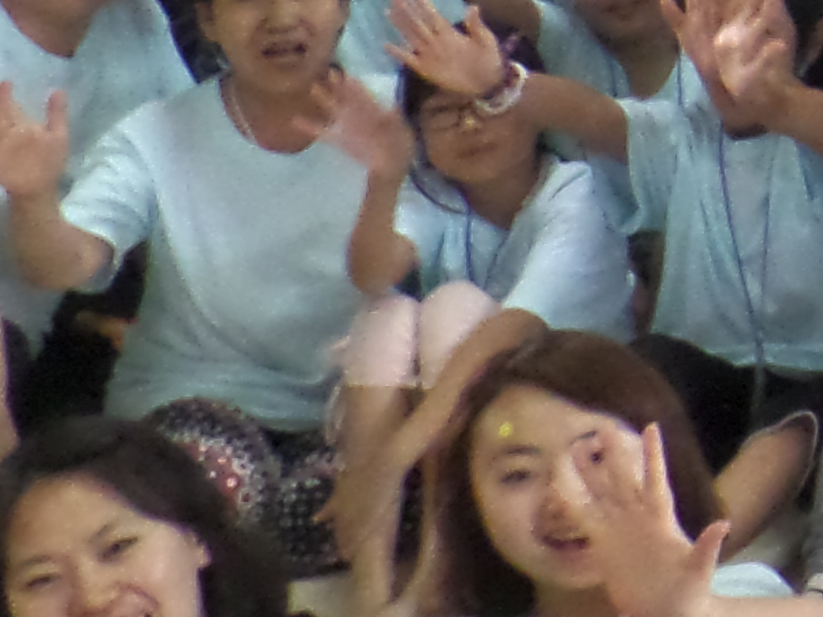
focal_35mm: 145
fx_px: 3447
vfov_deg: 9.9
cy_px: -274
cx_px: 2069
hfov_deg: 11.1
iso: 400
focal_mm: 4.1
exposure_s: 1/15
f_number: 2.8
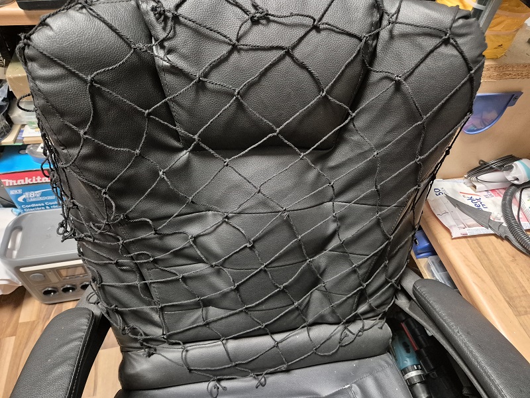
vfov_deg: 58.9
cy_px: 199
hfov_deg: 73.9
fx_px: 352
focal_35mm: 23
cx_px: 265
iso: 2000
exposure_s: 1/50
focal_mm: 5.4
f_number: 1.8
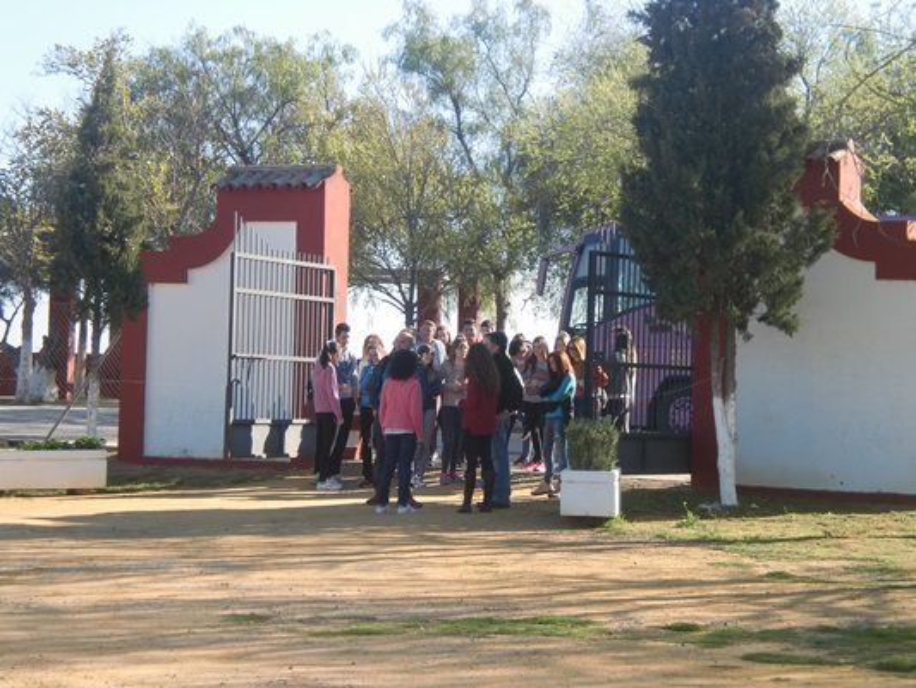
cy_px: 344
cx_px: 458
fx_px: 2435
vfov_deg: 16.1
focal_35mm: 92
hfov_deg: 21.3
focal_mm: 16.51
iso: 64
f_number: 5.4
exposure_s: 1/160
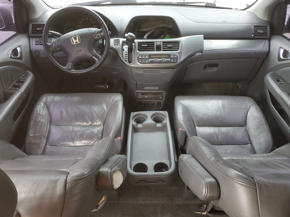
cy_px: 108
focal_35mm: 26
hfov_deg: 67.3
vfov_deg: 53.1
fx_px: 218
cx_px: 145
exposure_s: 1/50
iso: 168
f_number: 1.5
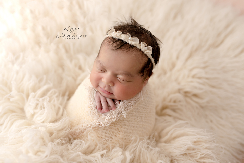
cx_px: 122
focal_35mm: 35
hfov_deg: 54.4
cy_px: 82
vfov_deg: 37.9
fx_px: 237
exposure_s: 1/160
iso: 100
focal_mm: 35
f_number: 2.8
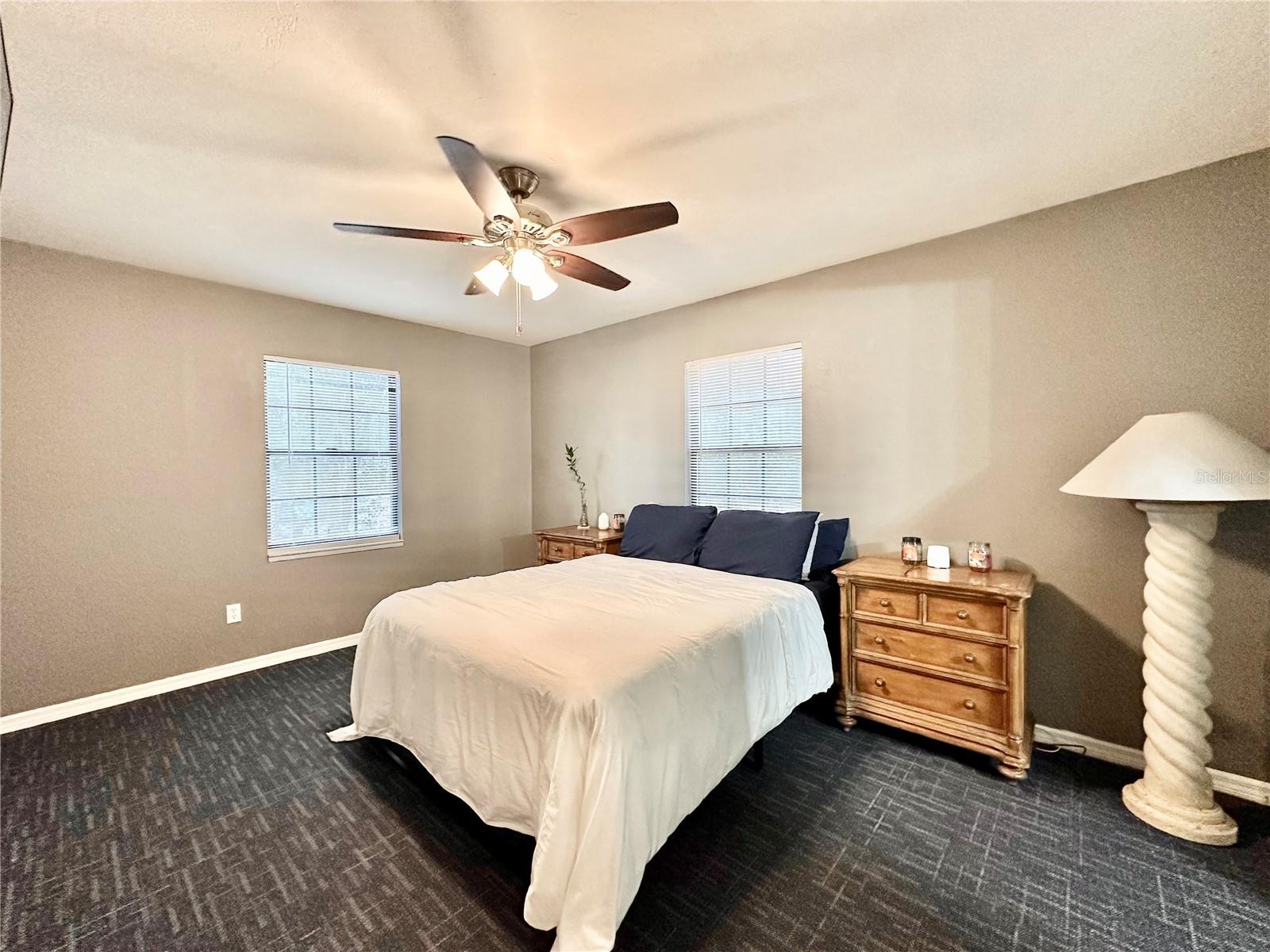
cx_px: 635
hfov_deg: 102.1
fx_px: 514
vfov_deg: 85.7
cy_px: 476
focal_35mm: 14
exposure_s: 1/60
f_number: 2.2
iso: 250
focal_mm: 2.22
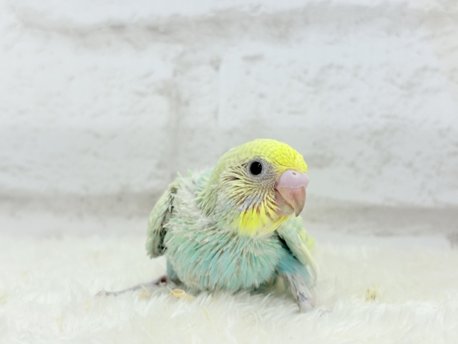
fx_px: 688
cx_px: 229
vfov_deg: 28.0
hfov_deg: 36.8
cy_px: 172
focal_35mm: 52
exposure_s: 1/50
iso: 40
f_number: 1.6
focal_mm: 5.96
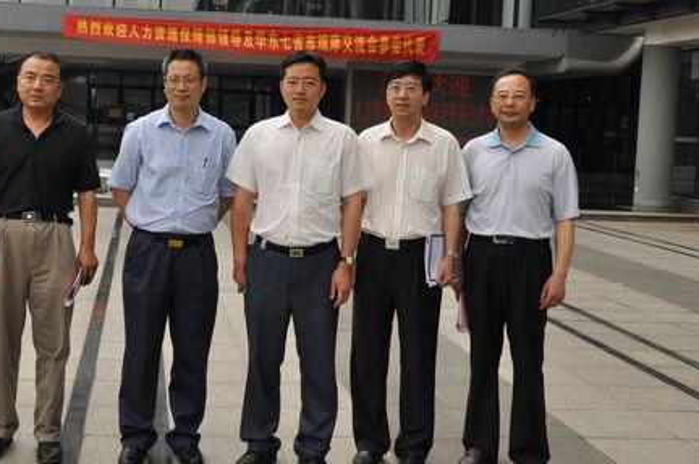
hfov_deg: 39.2
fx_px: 970
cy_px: 166
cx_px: 235
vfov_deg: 26.8
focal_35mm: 50
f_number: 10
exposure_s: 1/400
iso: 500
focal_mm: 24
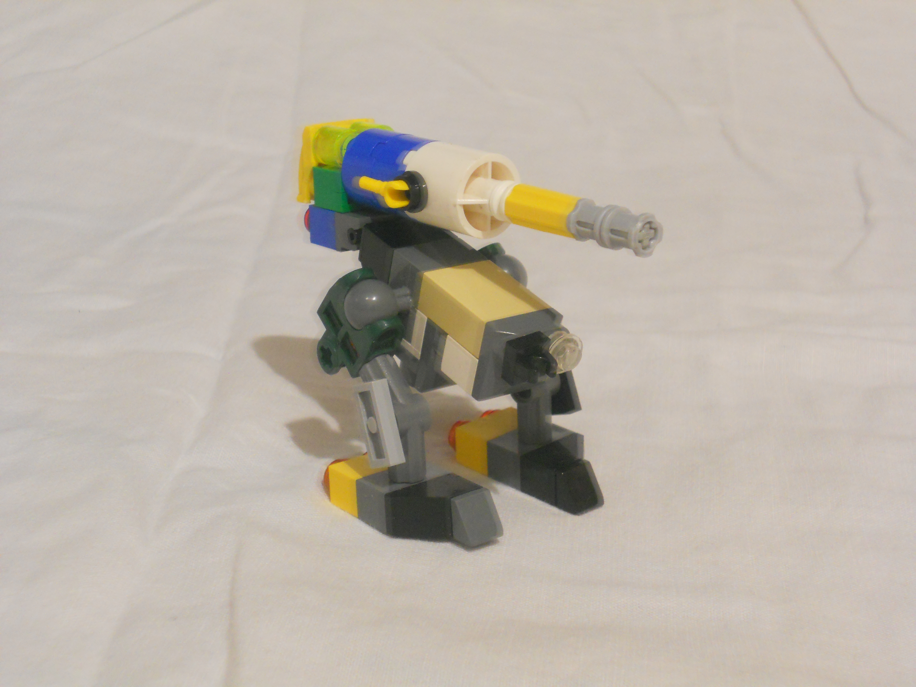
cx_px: 458
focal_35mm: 65
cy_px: 344
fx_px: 1720
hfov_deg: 29.8
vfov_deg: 22.6
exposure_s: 1/1.3
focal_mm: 11.7
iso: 400
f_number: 5.3
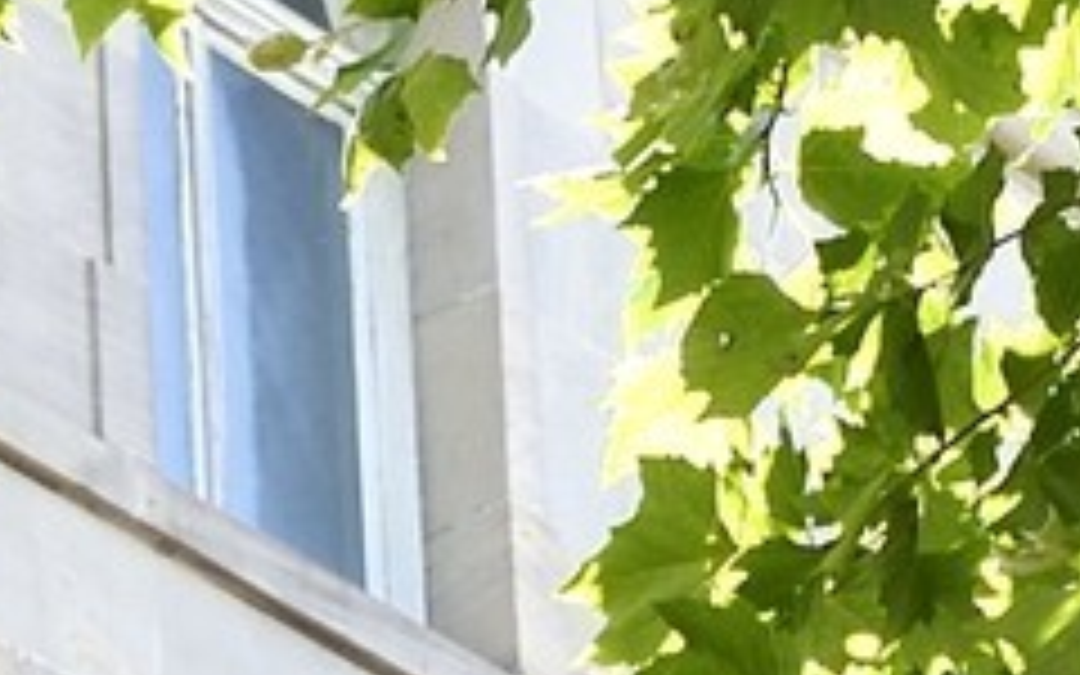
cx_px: -1868
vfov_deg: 2.8
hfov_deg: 4.5
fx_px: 13216
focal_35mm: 449
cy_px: 3418
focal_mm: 44
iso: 200
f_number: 6.3
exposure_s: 1/200
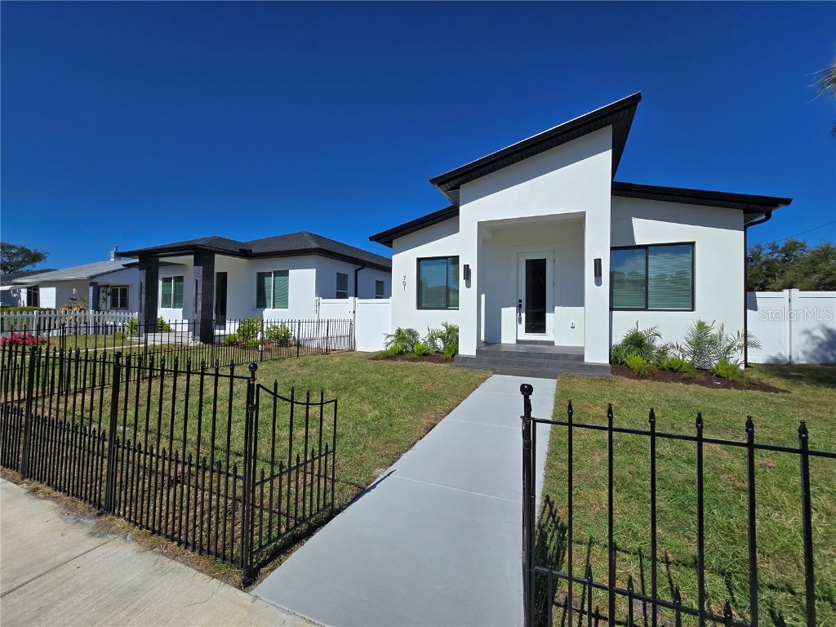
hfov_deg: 106.2
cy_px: 314
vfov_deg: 89.9
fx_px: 314
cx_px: 418
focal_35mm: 13
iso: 50
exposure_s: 1/4493
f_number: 2.2
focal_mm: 2.2
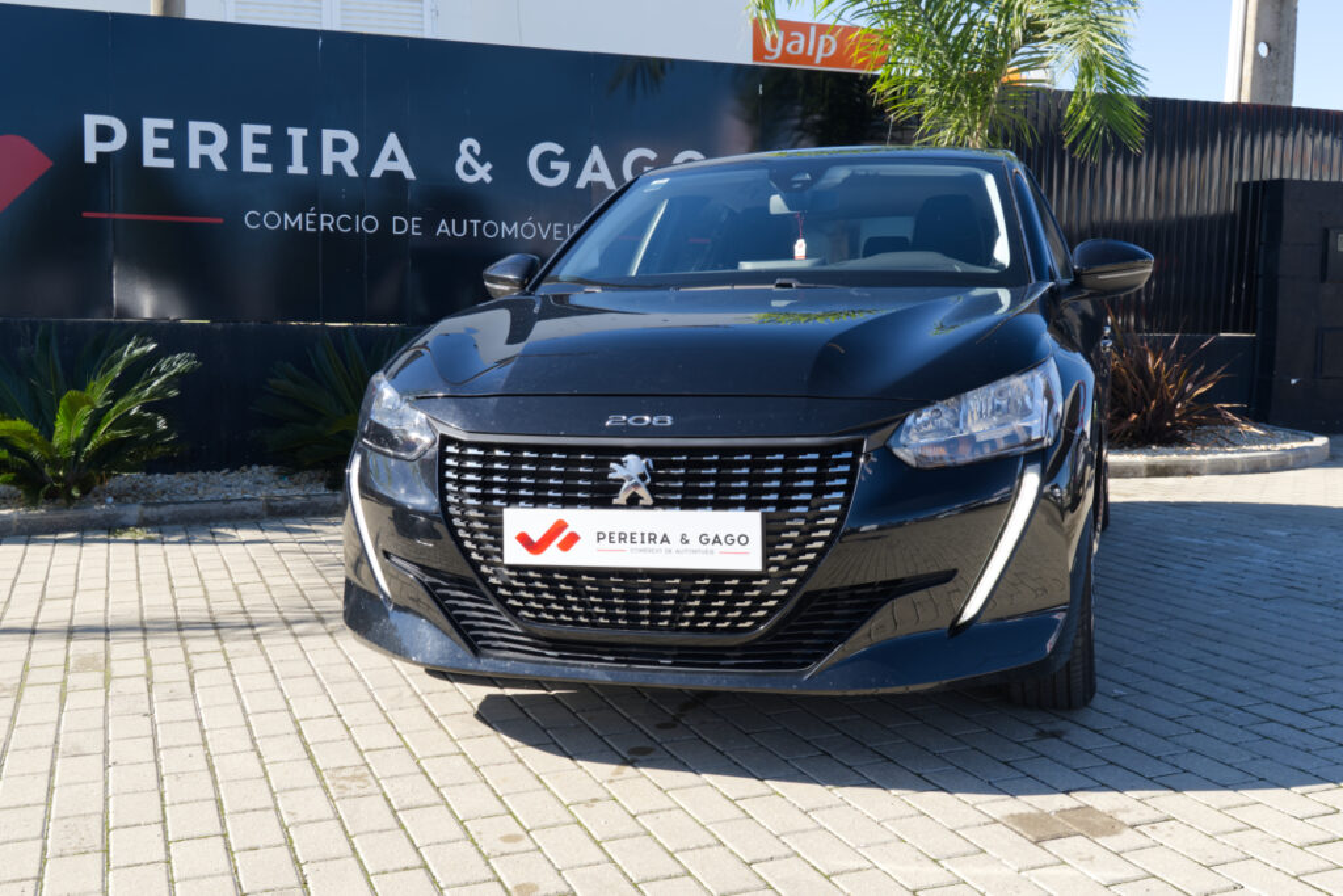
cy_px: 448
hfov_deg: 48.5
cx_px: 672
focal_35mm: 40
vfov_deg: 33.4
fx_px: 1492
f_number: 9
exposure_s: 1/100
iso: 160
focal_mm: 26.4
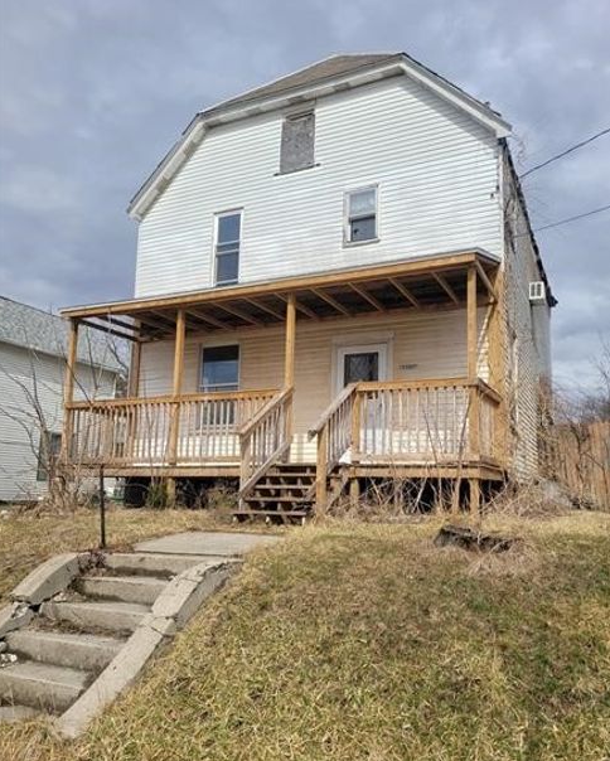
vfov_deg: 62.1
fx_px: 631
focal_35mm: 28
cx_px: 309
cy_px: 400
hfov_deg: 51.6
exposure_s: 1/3194
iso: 40
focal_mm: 5.4
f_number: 1.8
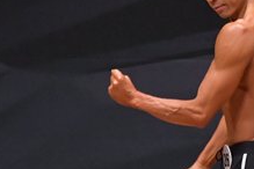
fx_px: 7118
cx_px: 257
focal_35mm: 1009
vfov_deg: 1.4
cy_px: 157
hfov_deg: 2.0
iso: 6400
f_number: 5.6
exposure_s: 1/400
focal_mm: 190
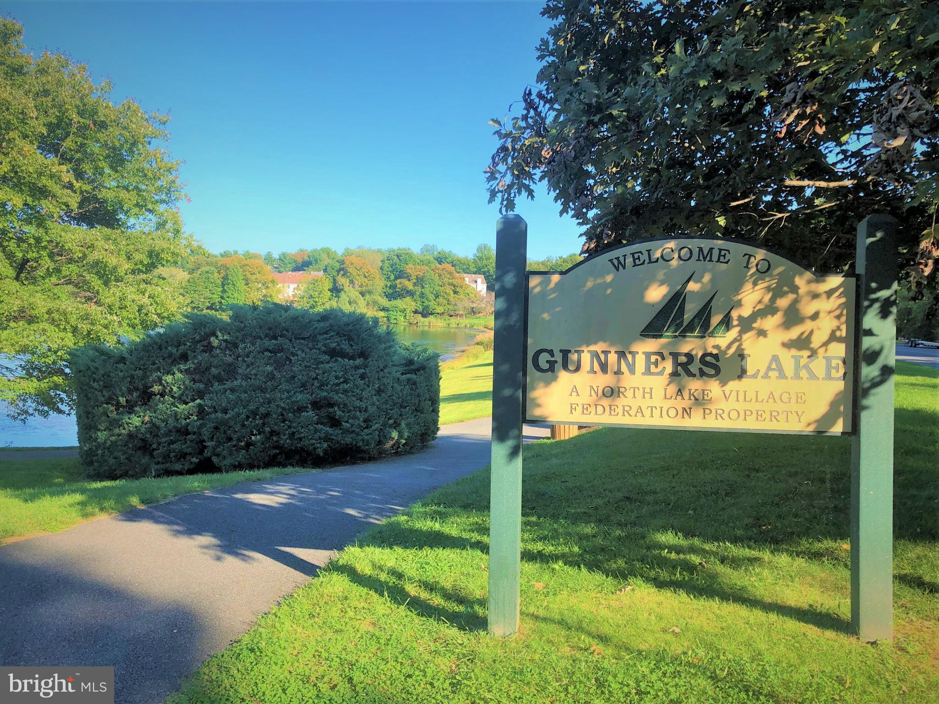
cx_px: 470
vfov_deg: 49.7
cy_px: 352
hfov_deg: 63.5
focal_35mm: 28
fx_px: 759
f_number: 1.8
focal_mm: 3.99
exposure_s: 1/979
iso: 20
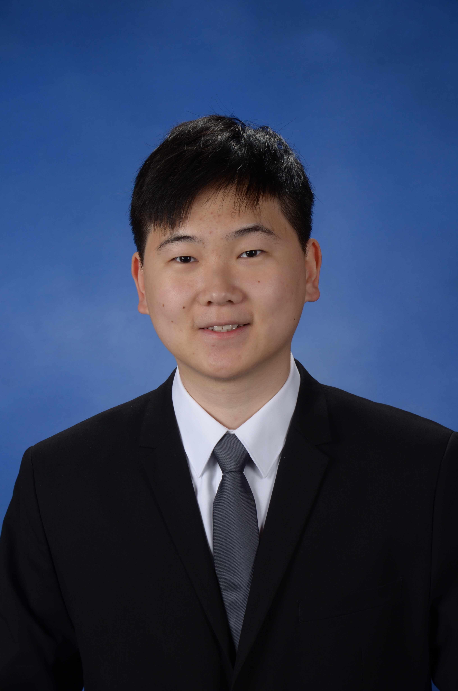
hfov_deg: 10.1
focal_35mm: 135
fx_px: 2588
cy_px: 346
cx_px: 229
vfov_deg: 15.2
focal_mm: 90
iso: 200
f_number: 10
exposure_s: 1/125
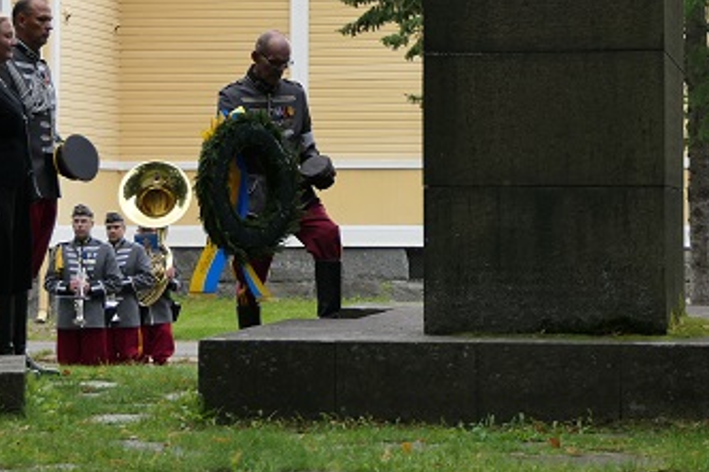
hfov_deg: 13.7
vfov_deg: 9.2
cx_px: 181
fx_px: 2934
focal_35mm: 149
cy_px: 77
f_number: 4.1
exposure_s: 1/250
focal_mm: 32.4
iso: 125
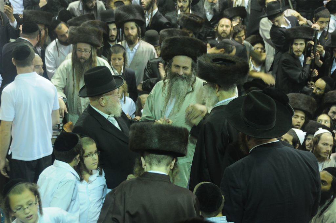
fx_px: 727
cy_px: 112
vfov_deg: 17.4
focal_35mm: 78
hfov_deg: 26.0
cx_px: 168
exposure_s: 1/50
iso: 1600
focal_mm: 52
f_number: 4.8
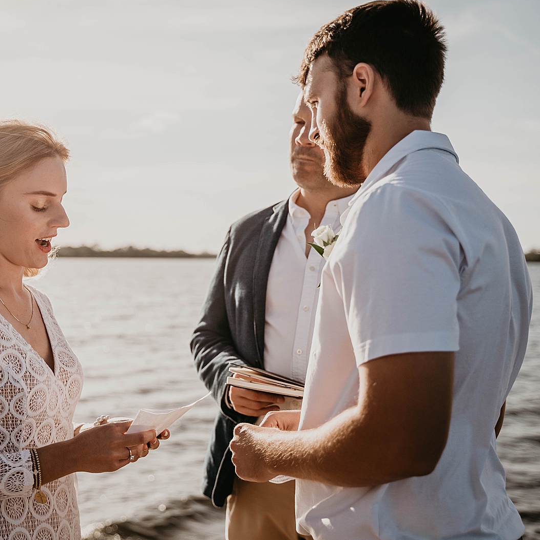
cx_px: 172
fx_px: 935
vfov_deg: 32.2
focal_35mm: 53
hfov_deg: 31.9
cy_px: 267
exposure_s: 1/2500
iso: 100
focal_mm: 41
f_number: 3.2
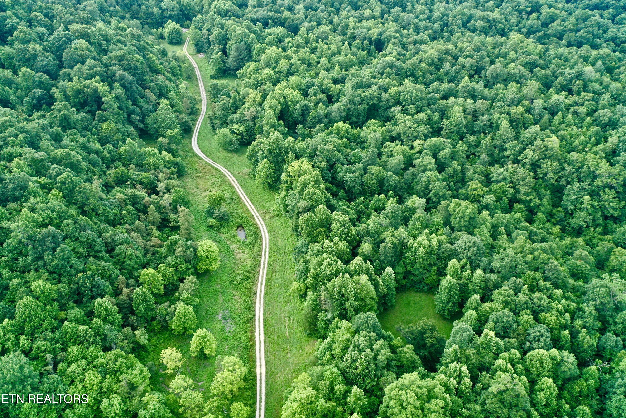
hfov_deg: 65.5
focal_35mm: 28
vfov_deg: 46.4
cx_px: 313
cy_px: 209
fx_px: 487
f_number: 2.8
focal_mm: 10.26
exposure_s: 1/120
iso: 100
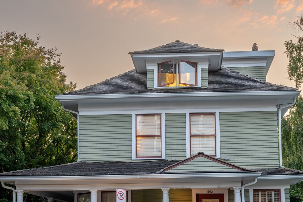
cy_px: 169
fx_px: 539
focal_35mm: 64
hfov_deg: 31.4
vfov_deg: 20.9
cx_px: 166
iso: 64
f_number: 8
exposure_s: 1/25
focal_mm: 37
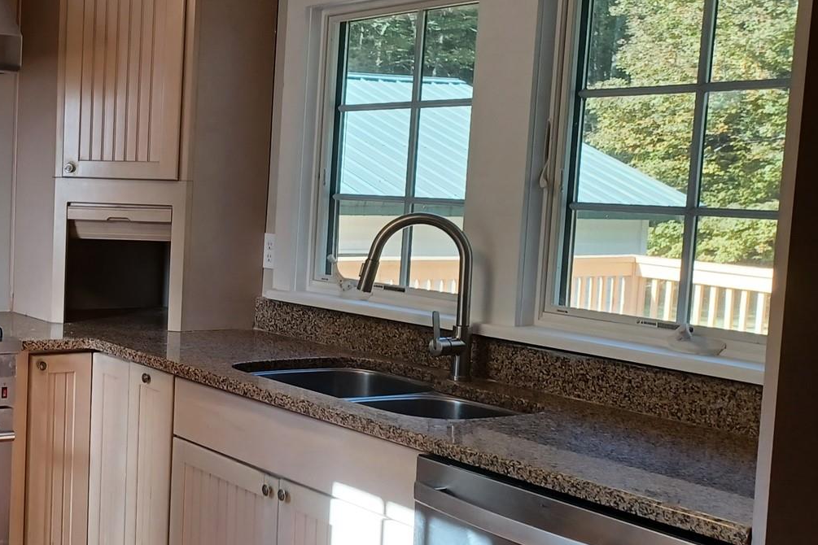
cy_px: 285
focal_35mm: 53
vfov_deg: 25.5
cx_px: 4
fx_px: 1204
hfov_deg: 34.2
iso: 80
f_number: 1.8
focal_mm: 4.6
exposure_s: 1/50
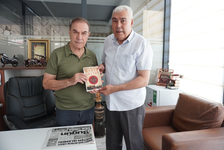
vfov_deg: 53.1
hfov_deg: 73.8
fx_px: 149
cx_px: 112
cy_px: 75
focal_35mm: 24
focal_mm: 16
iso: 250
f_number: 3.5
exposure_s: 1/30
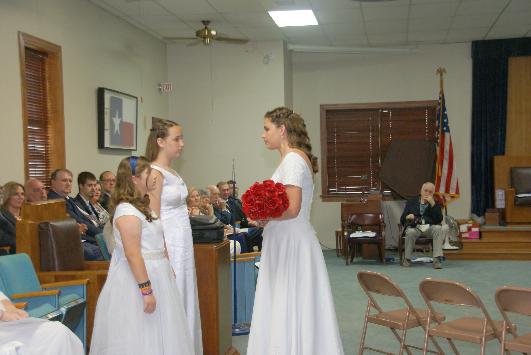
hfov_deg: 33.4
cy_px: 178
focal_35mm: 60
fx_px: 886
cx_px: 266
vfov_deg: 22.7
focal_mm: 40
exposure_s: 1/25
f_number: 4.5
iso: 400
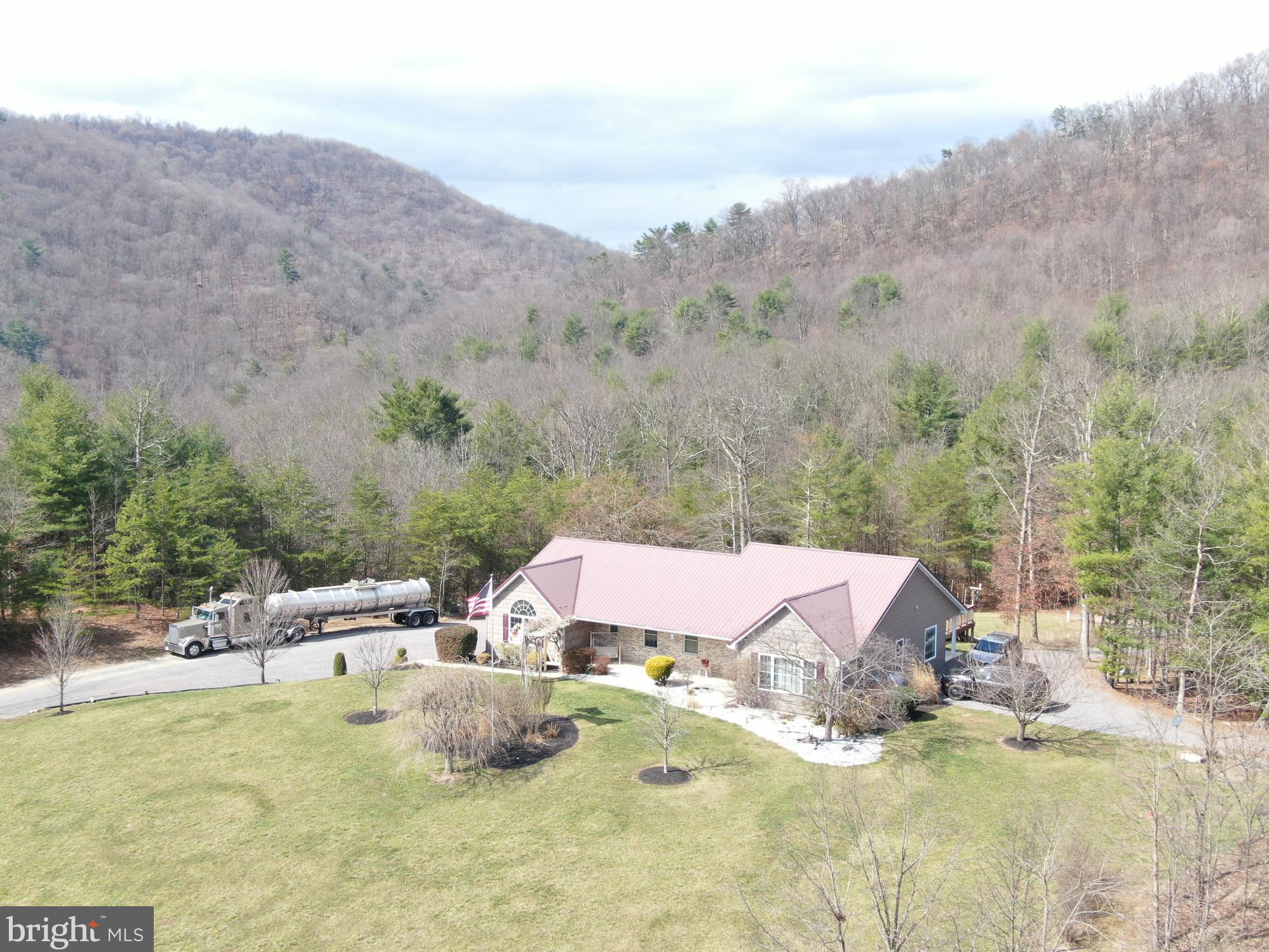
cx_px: 646
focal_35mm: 40
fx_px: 1466
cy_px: 470
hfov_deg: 46.8
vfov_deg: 36.0
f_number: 3.4
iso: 100
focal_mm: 6.77
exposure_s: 1/320
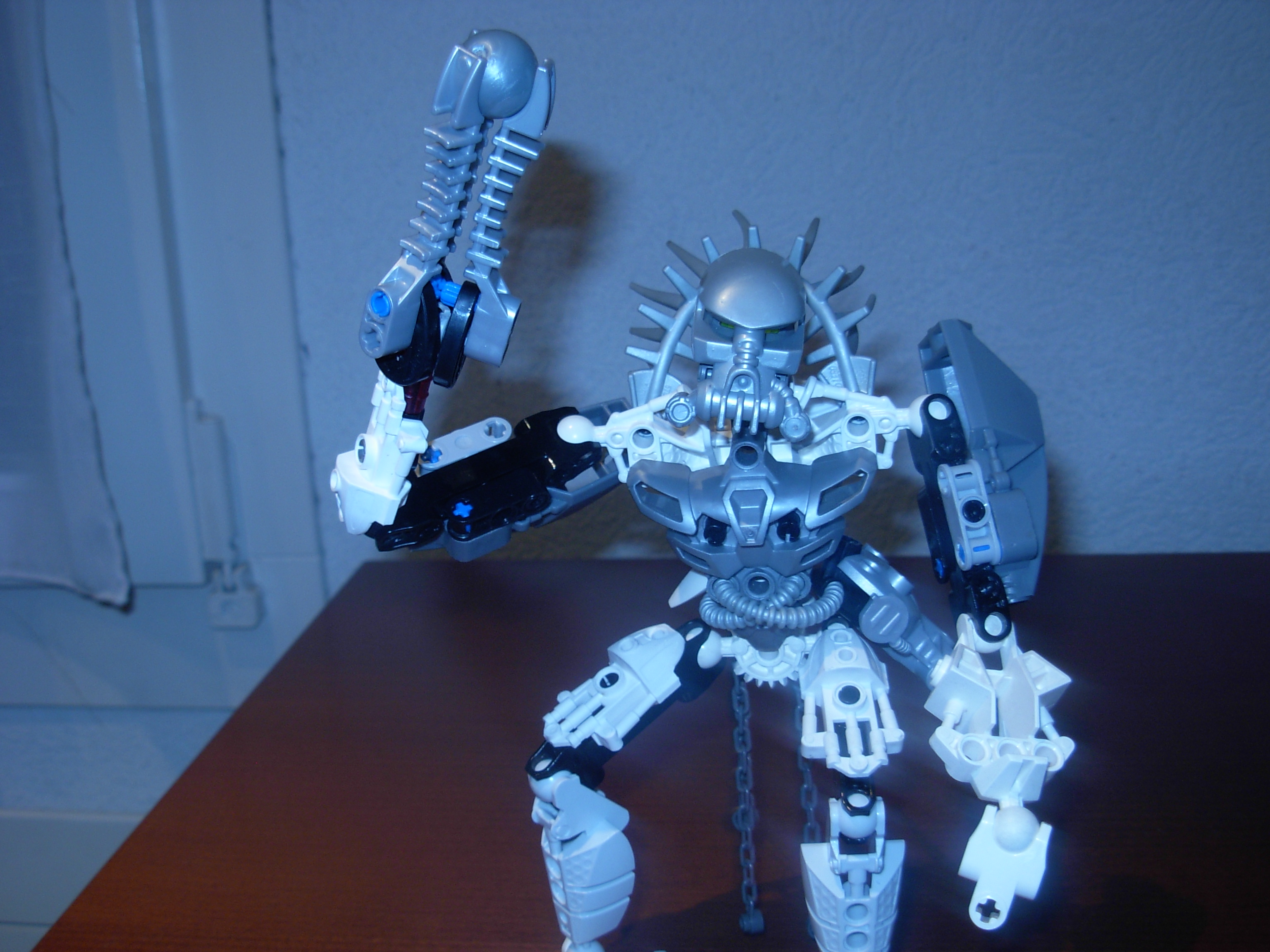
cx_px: 635
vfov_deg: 32.2
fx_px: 1651
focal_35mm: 45
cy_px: 476
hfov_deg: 42.1
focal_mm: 7.5
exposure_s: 1/22.6
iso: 79
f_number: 3.1
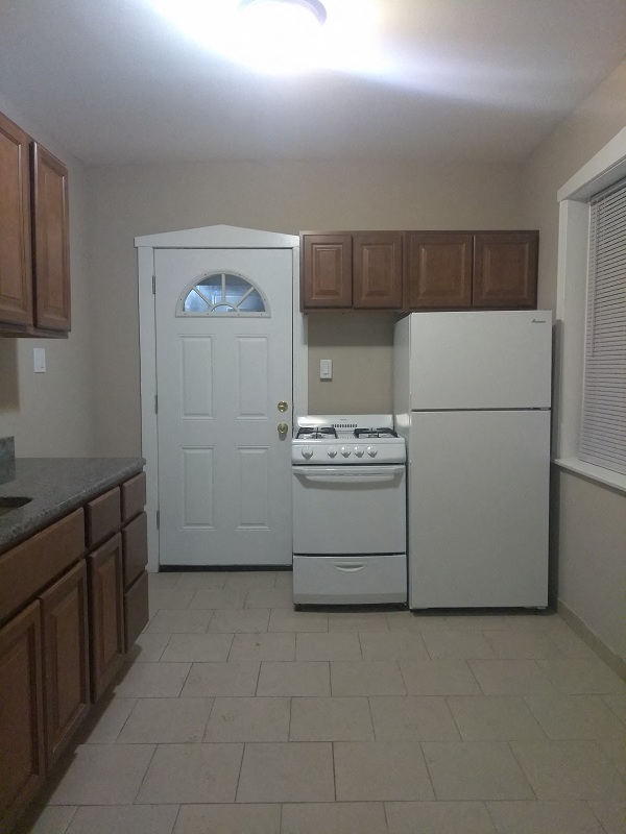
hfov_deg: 66.0
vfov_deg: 81.7
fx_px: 482
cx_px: 313
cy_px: 417
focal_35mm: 20
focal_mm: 3.46
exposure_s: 1/20
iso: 734
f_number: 2.2
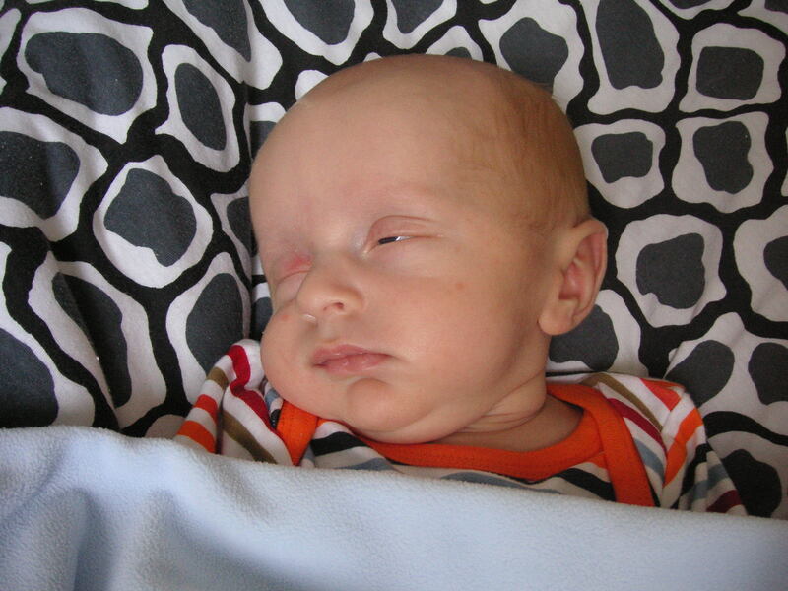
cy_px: 296
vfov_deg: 38.7
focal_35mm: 37
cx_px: 394
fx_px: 842
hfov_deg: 50.1
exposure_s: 1/45
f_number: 2.8
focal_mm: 6.1
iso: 125
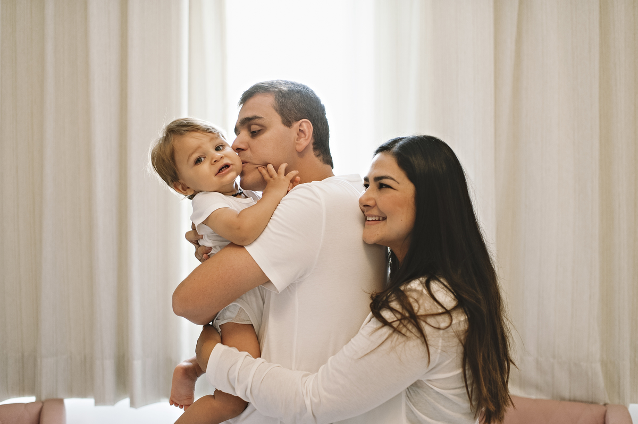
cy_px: 212
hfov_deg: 54.5
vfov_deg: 37.8
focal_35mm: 35
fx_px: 620
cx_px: 319
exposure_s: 1/160
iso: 800
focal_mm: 35
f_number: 2.2
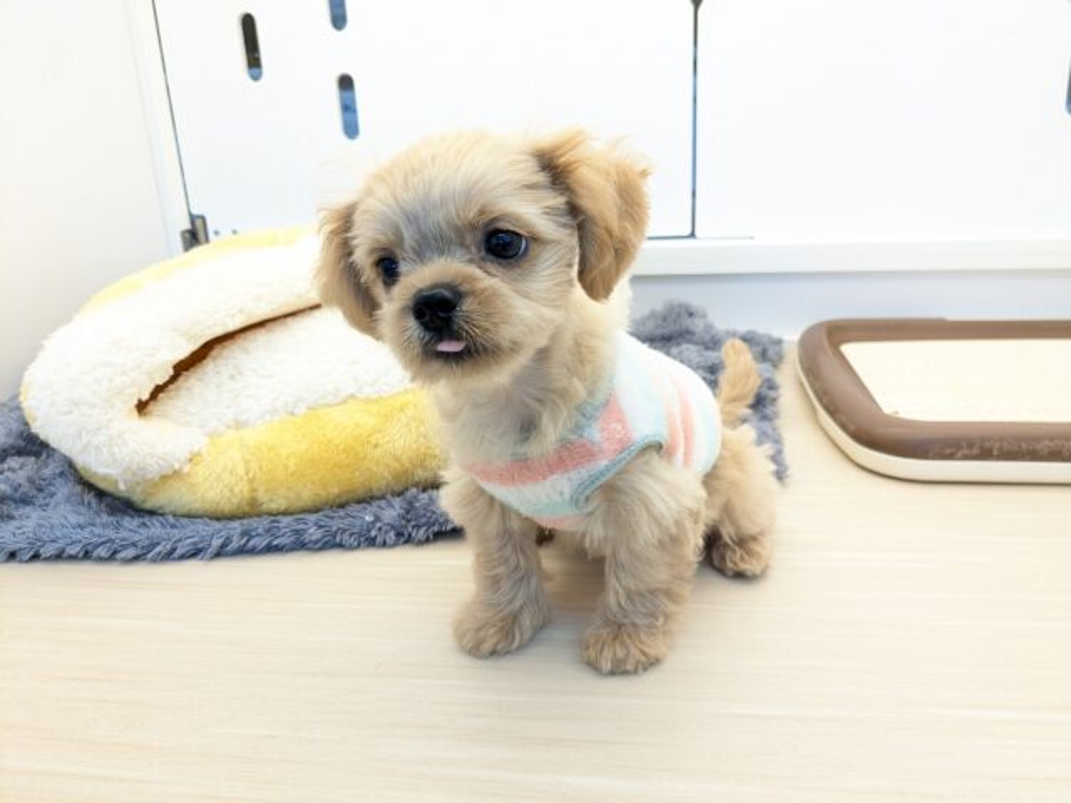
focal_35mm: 27
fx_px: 835
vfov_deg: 51.4
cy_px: 402
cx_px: 536
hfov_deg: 65.3
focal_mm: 4.38
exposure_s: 1/99.9
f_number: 1.73
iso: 158
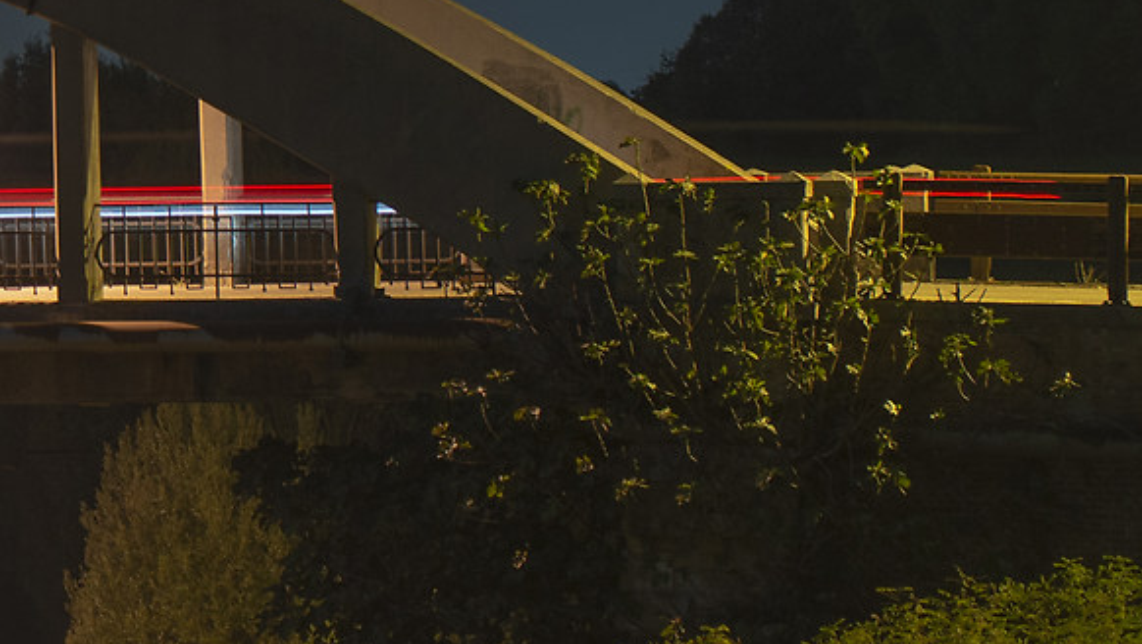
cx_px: -597
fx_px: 5756
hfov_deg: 10.9
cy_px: -275
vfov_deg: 6.3
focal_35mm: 190
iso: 100
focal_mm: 44
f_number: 10
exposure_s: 20
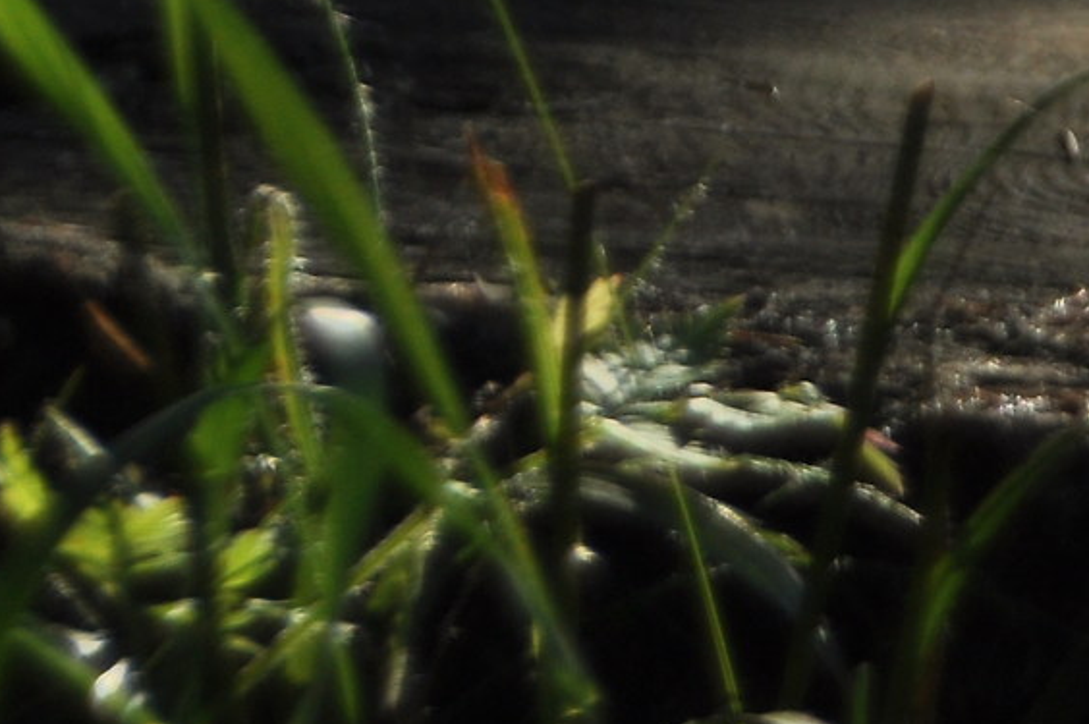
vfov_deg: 0.7
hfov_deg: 1.1
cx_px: 2170
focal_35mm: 1914
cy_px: -120
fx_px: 57847
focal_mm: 300
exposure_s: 1/1250
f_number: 6.3
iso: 200
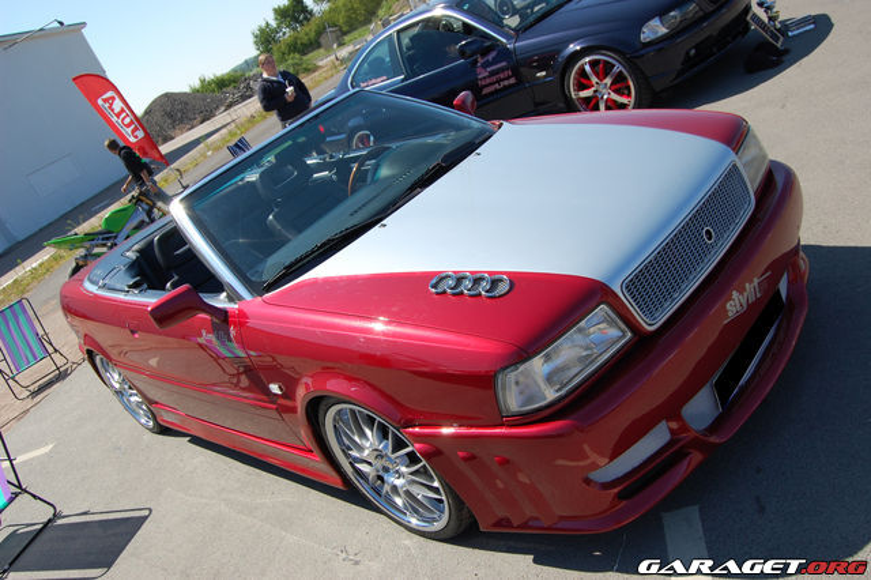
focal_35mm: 33
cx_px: 436
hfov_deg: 57.2
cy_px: 290
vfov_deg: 39.9
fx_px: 798
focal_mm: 22
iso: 200
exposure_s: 1/320
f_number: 9
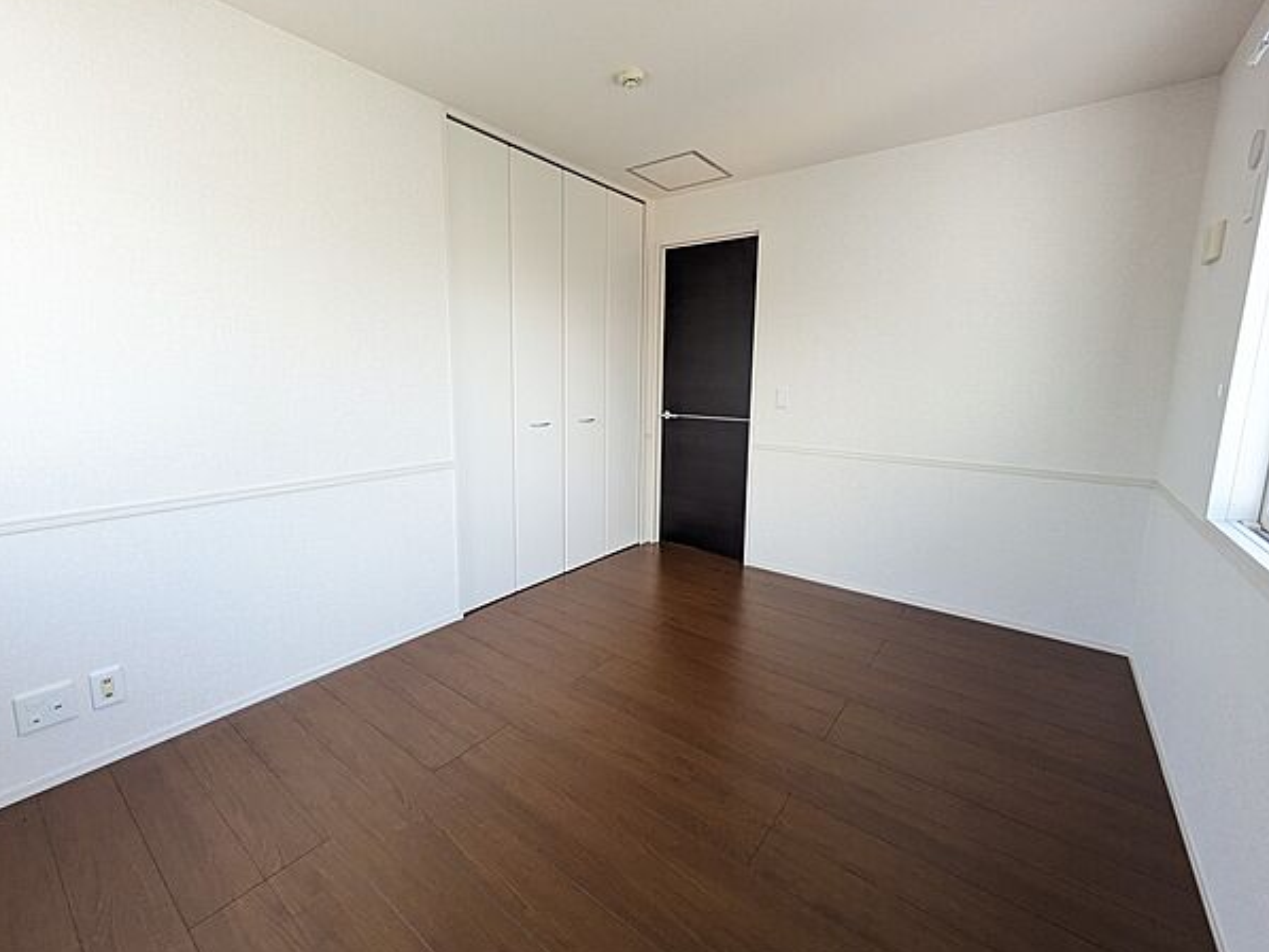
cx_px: 622
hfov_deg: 98.1
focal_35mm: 15
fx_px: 550
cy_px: 453
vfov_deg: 81.7
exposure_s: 1/120
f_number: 2.2
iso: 224
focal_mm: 1.83
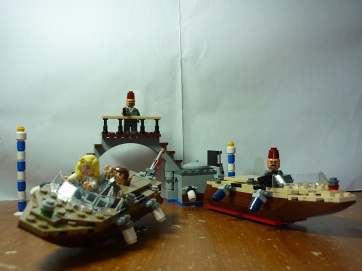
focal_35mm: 39
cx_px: 181
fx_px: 408
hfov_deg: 47.9
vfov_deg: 36.8
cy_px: 136
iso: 100
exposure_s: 1/50
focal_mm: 6.4
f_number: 3
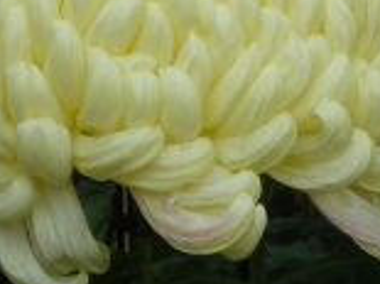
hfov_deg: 4.9
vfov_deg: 3.7
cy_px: -22
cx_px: 510
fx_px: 4388
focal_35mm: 400
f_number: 5.6
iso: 100
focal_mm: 17.3
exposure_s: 1/125
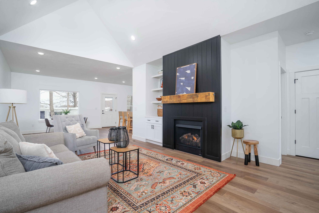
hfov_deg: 96.7
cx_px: 160
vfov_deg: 73.7
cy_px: 106
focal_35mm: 16
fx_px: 142
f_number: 9
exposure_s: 1/125
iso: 400
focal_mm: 16
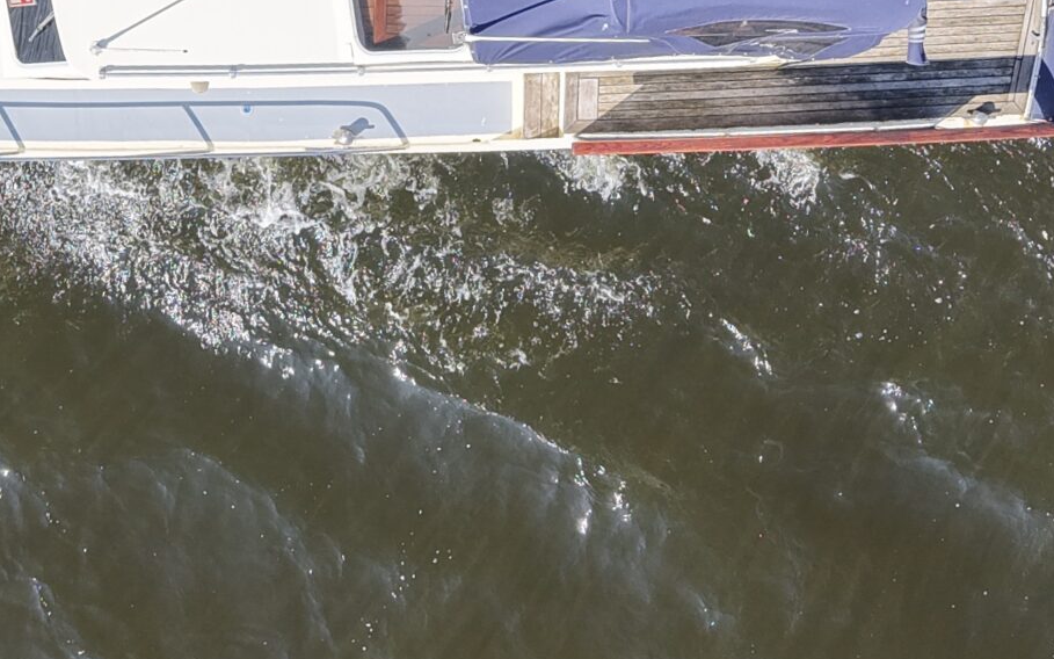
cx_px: 157
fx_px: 1608
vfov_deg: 21.3
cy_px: -161
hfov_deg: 34.7
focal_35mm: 56
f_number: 1.8
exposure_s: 1/2500
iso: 400
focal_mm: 8.67
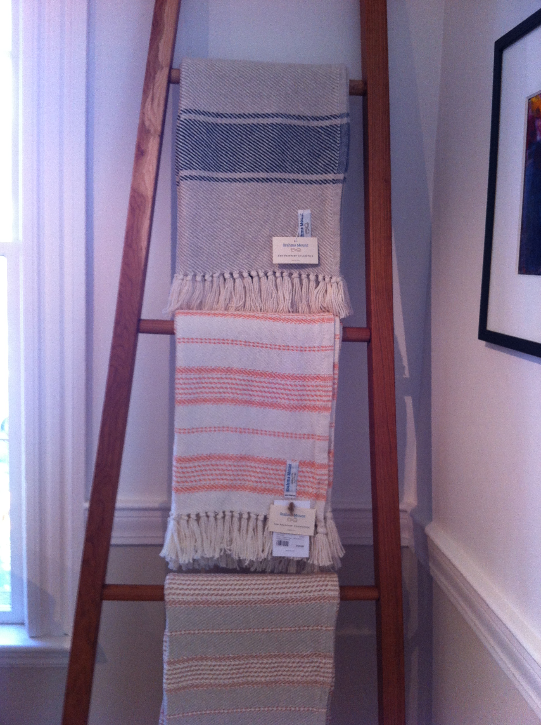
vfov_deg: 52.7
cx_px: 270
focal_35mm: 35
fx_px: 731
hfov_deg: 40.6
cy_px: 362
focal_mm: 3.85
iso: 80
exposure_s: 1/17
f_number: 2.8
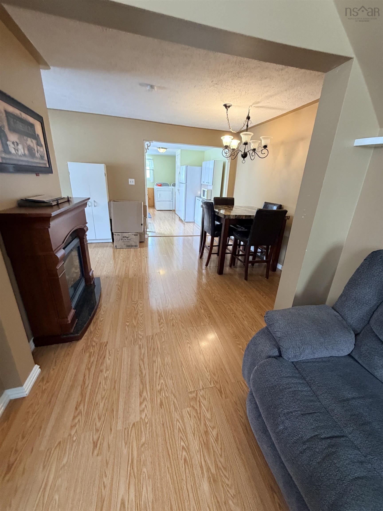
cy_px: 256
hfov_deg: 85.7
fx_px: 207
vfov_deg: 102.1
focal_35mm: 14
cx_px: 192
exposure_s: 1/60
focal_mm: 2.22
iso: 320
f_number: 2.2
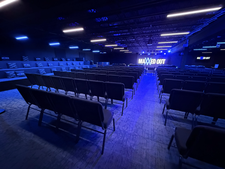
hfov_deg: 102.1
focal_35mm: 14
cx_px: 112
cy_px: 84
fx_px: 91
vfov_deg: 85.7
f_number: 2.2
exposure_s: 1/30
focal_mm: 2.22
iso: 1600
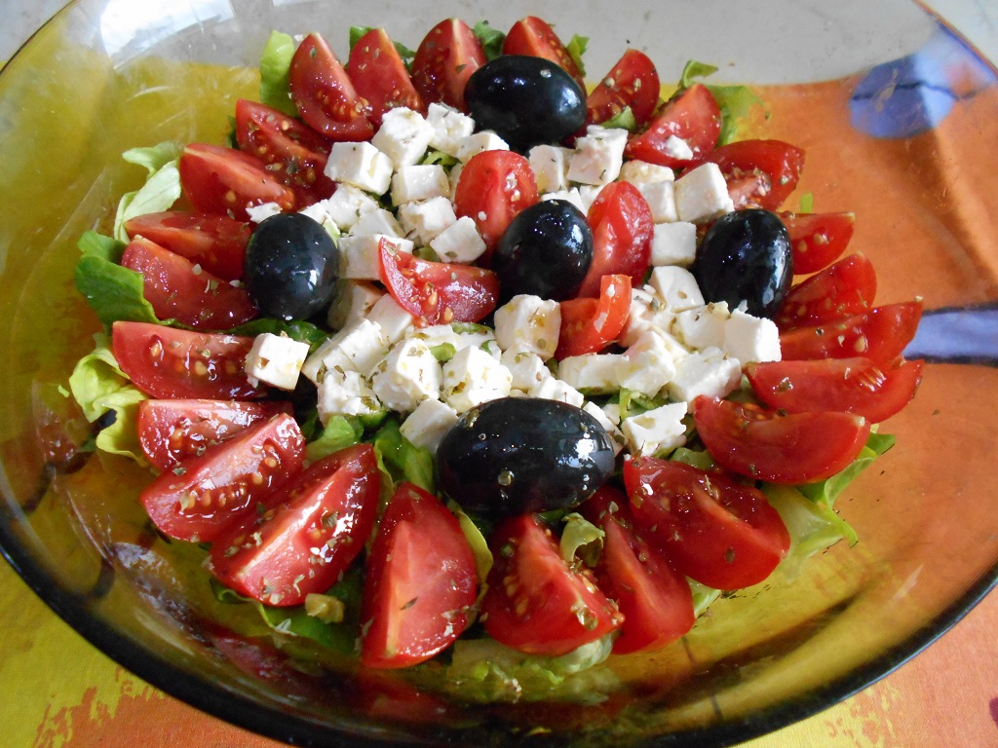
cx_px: 499
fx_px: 750
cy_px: 374
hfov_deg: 67.3
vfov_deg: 53.1
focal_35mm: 26
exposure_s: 1/50
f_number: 3.2
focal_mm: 4.6
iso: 800
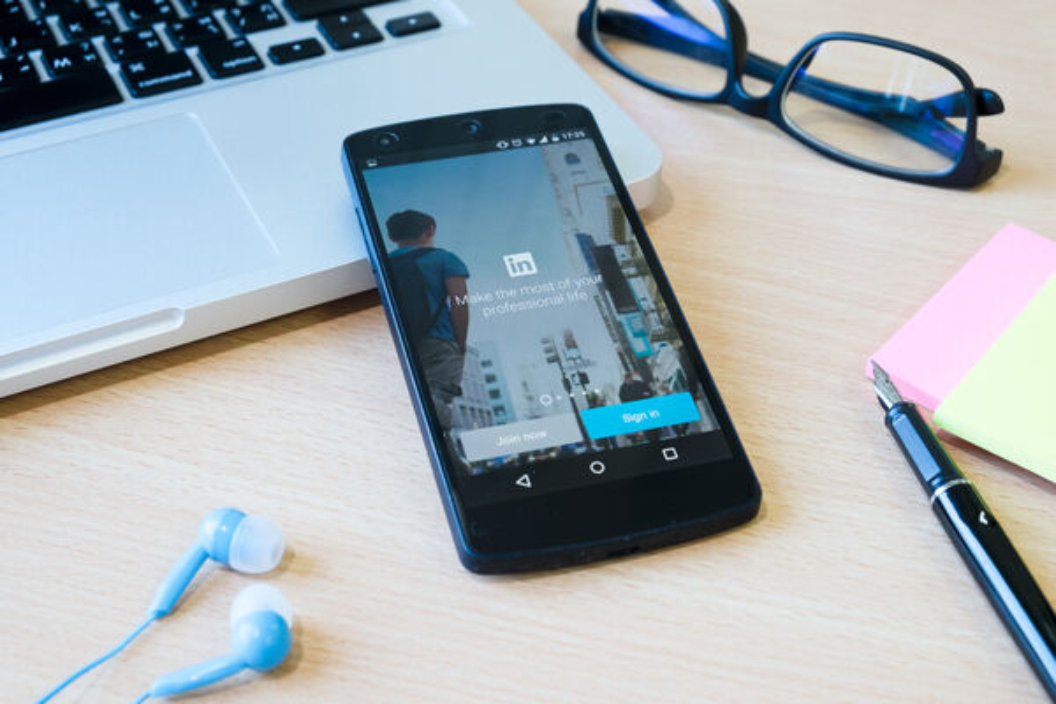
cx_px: 528
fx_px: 1437
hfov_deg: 40.3
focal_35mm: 49
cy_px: 352
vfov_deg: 27.5
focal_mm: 32.9
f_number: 6.4
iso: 400
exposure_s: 1/20
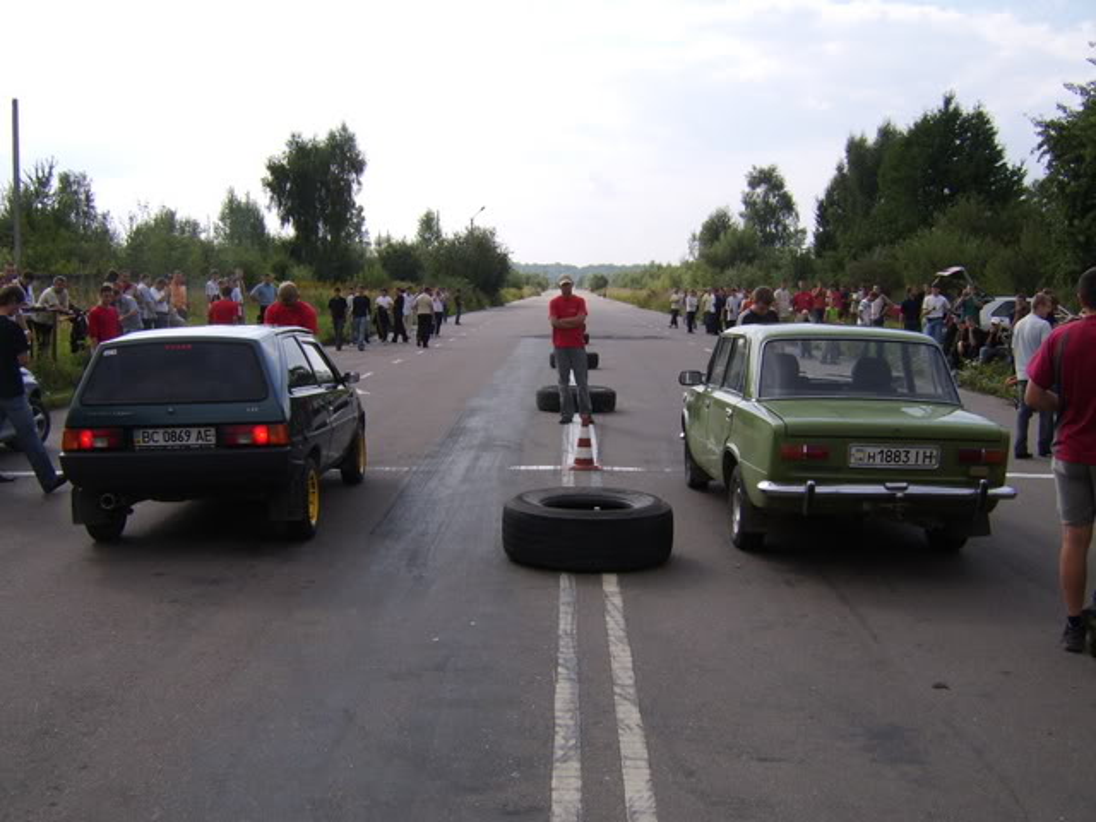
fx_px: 982
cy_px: 411
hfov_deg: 58.4
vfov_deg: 45.4
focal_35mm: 31
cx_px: 548
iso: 71
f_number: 6.7
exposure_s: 1/353
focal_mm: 8.13
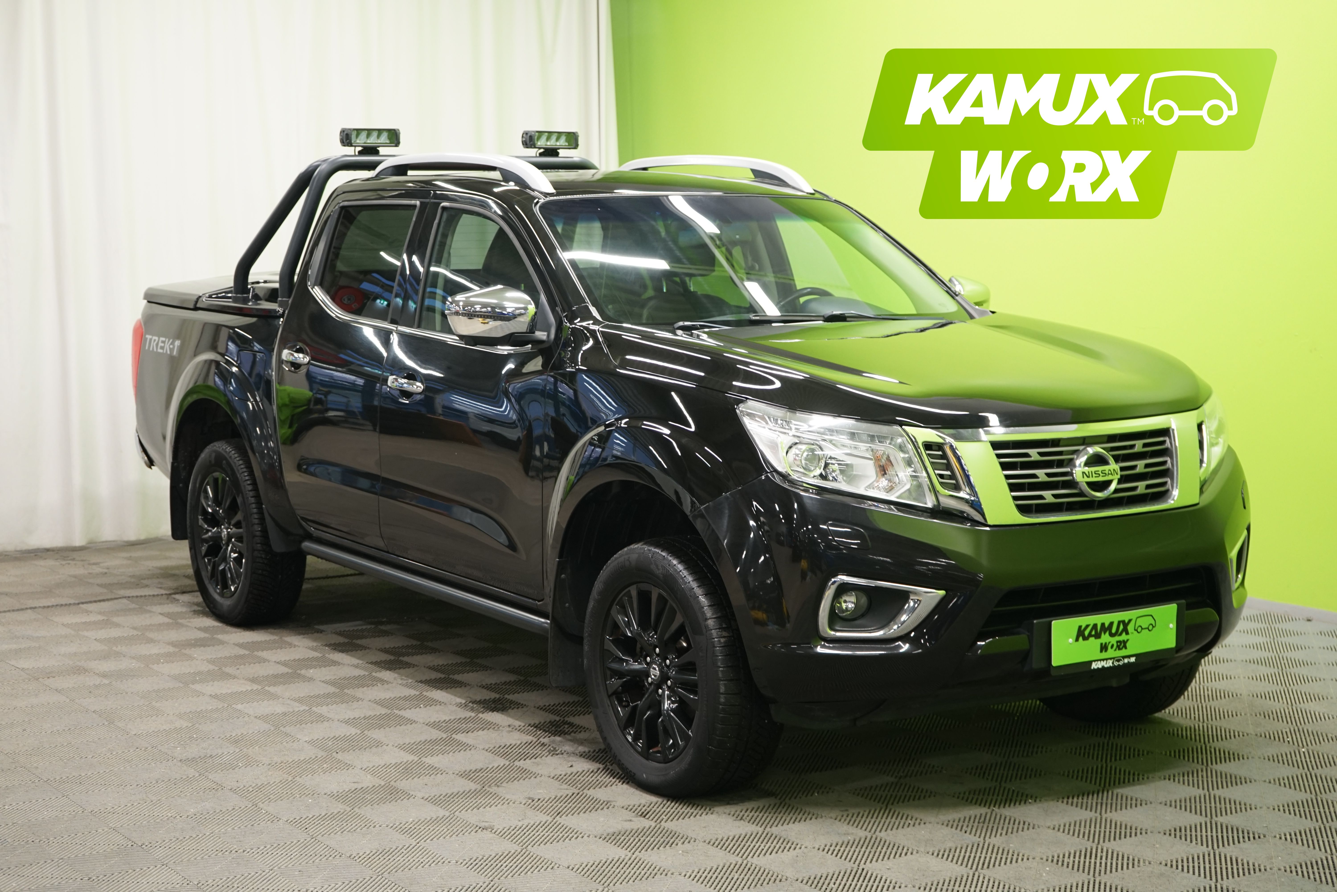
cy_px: 446
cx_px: 668
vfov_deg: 23.8
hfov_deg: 35.1
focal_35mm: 57
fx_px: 2117
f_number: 5
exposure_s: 1/30
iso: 800
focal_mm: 57
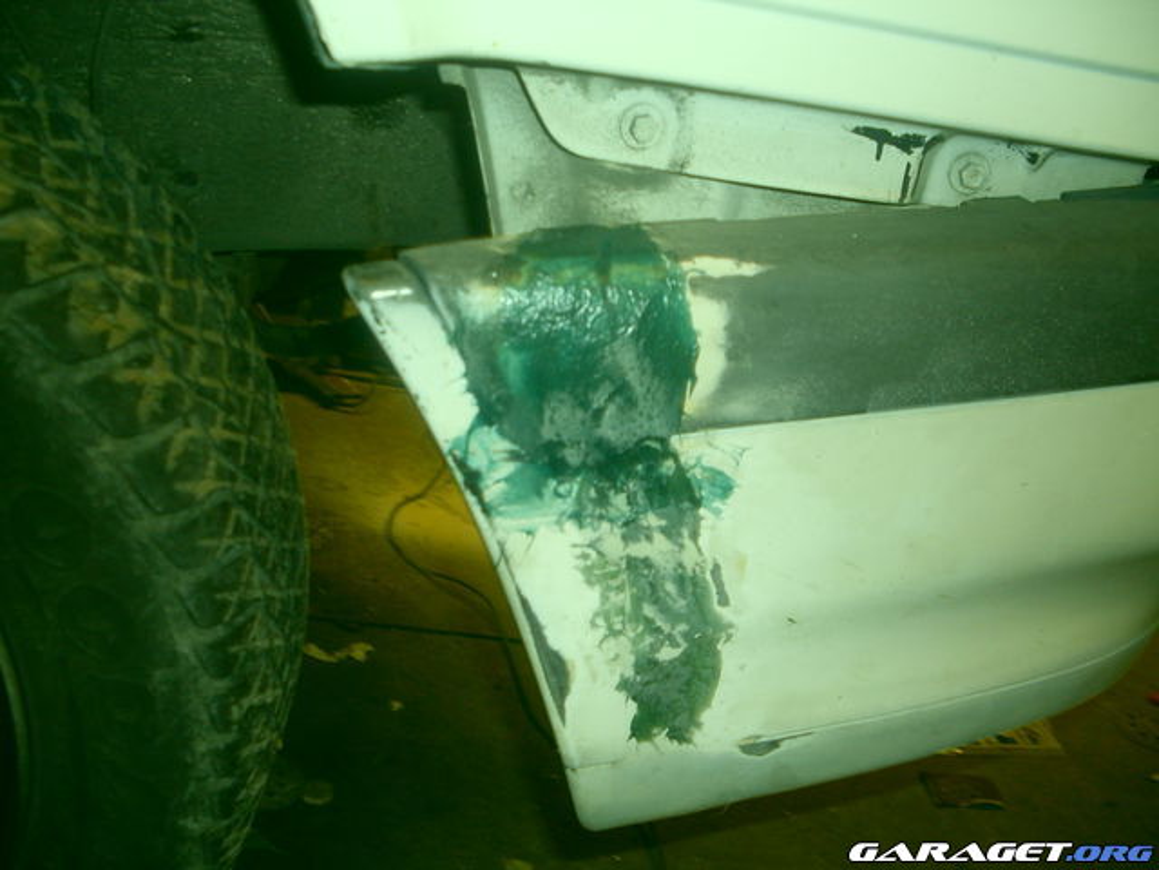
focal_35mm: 38
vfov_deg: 37.7
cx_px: 580
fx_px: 1272
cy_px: 435
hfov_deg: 49.0
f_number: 2.8
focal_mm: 6.3
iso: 100
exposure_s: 1/45
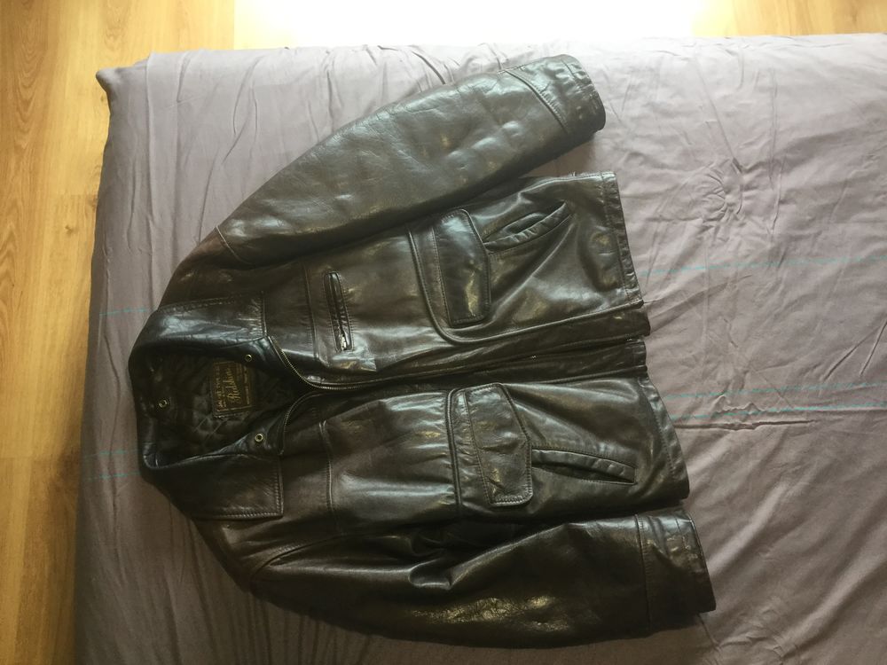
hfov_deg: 58.4
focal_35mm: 31
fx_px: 794
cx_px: 444
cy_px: 332
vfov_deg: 45.4
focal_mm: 3.3
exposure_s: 1/33
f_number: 2.4
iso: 80
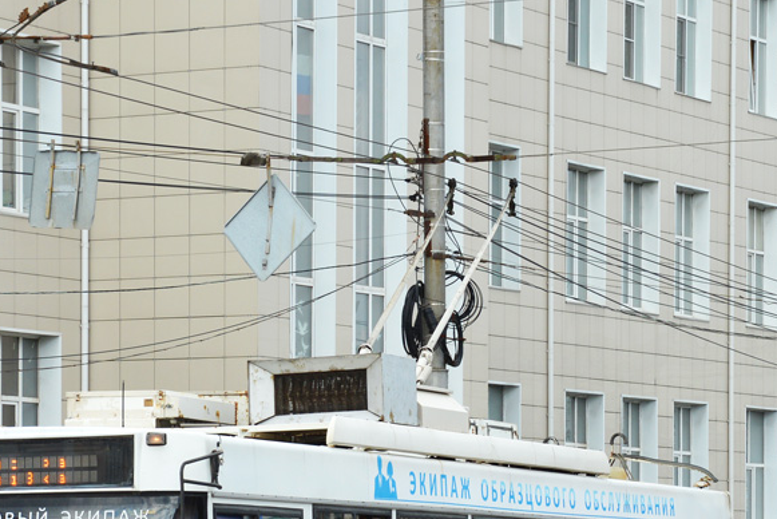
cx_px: 259
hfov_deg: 12.7
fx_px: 3476
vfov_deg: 8.5
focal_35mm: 161
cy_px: 487
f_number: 7.1
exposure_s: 1/400
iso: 100
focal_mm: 52
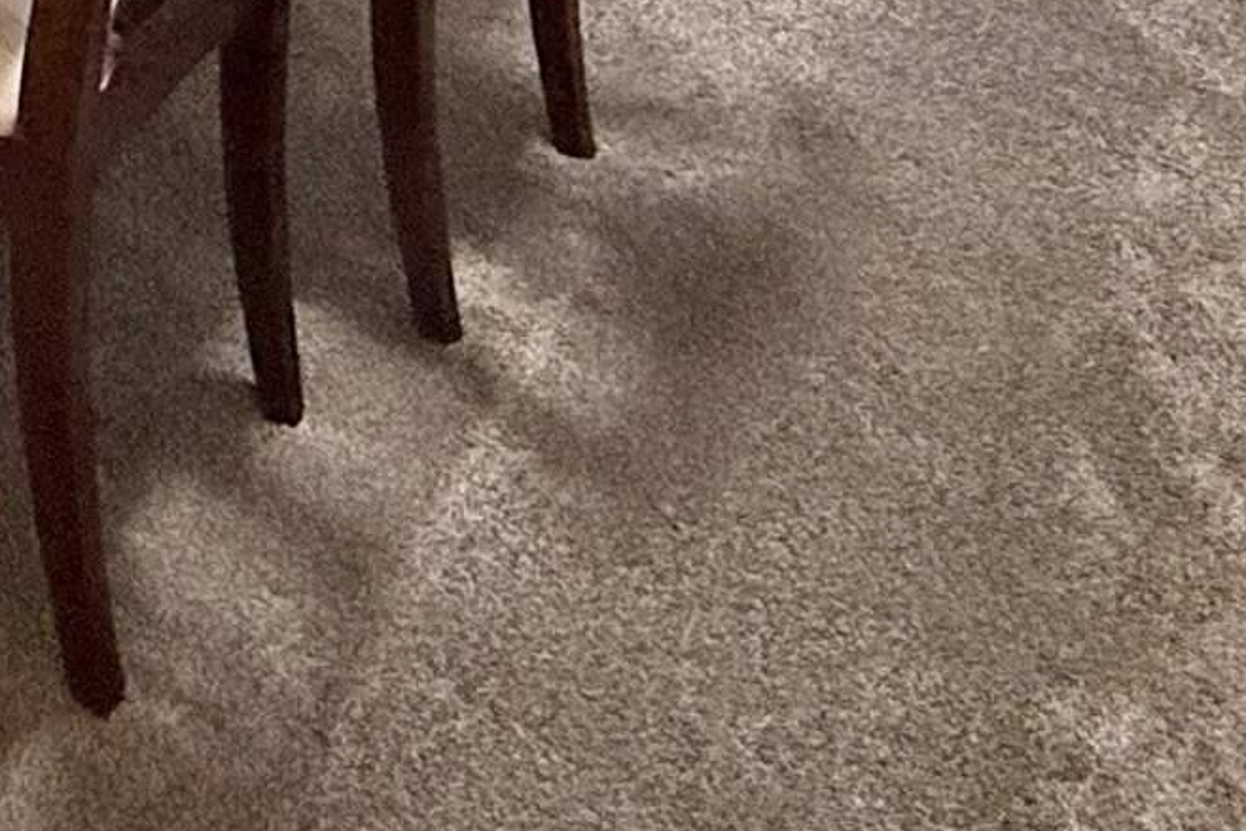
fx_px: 2354
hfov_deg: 26.1
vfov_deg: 13.6
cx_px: -294
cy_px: -1238
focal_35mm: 68
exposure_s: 1/120
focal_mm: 2.22
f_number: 2.2
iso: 320
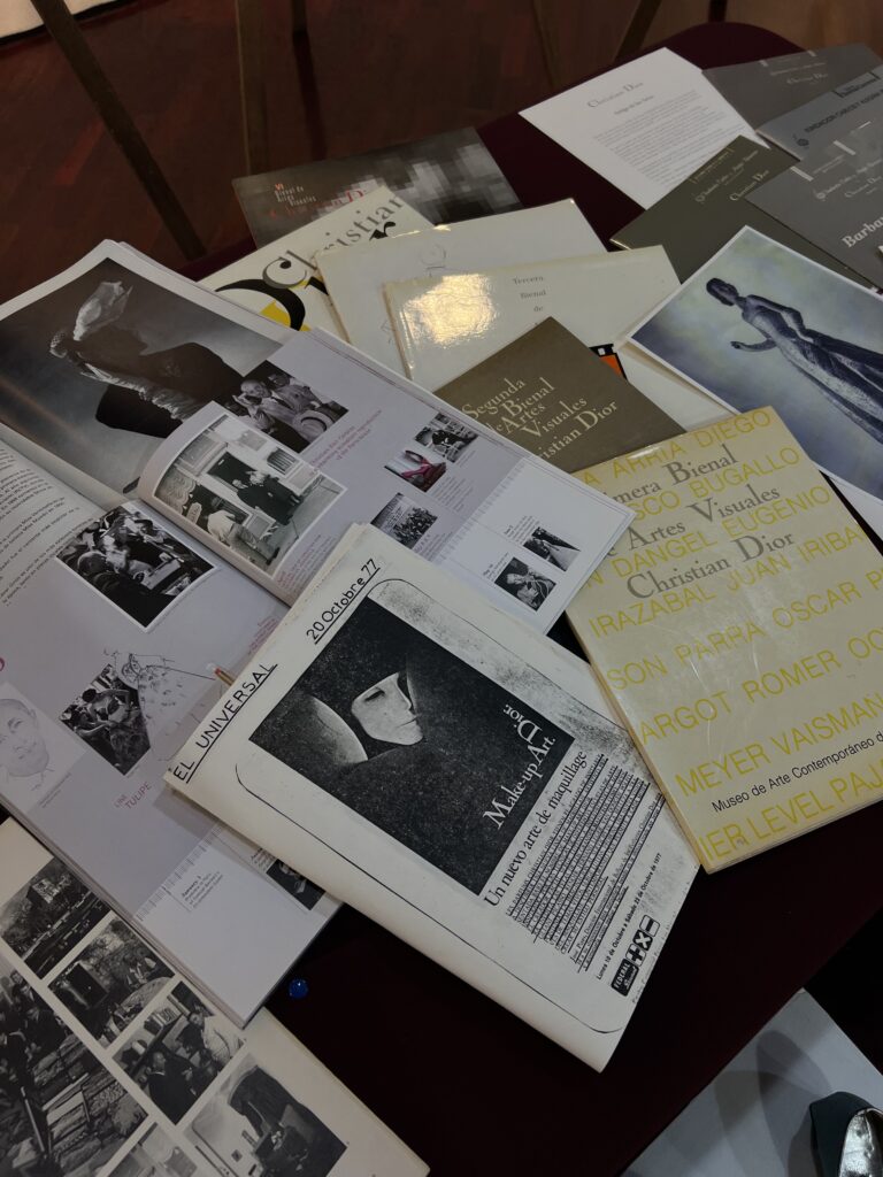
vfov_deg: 67.3
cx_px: 442
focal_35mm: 26
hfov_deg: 53.1
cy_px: 588
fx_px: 884
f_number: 1.5
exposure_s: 1/60
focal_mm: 5.7
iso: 64
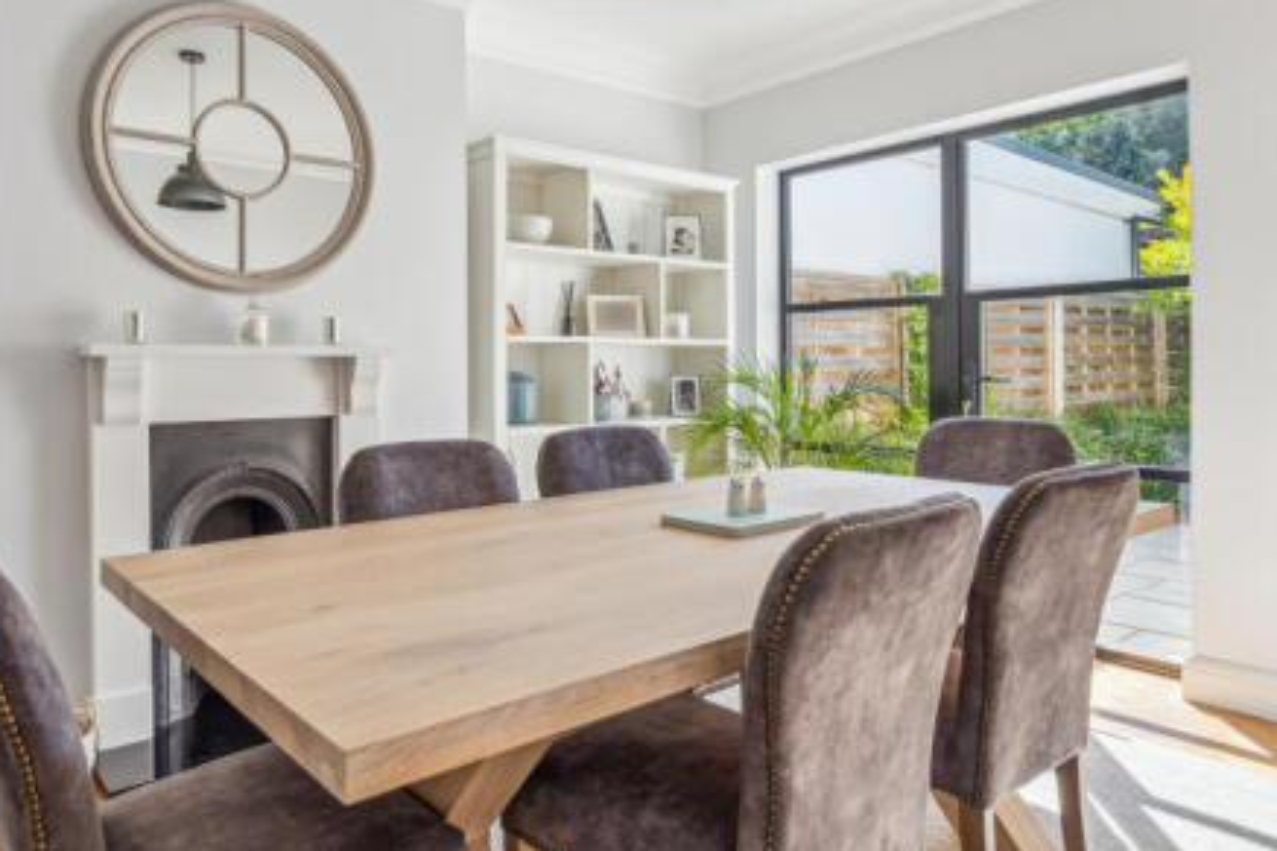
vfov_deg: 53.0
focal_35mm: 24
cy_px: 379
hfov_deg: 73.4
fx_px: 851
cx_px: 551
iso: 200
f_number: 8
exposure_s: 1/50
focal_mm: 16
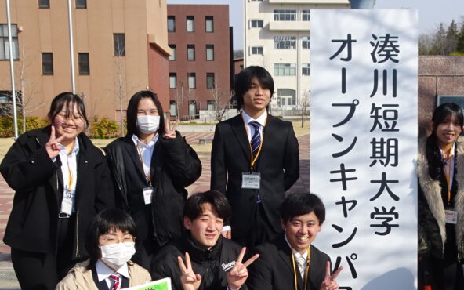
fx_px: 556
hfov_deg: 45.0
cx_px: 277
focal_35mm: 44
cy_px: 198
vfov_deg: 29.0
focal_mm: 4.1
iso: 80
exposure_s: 1/1000
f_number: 3.5
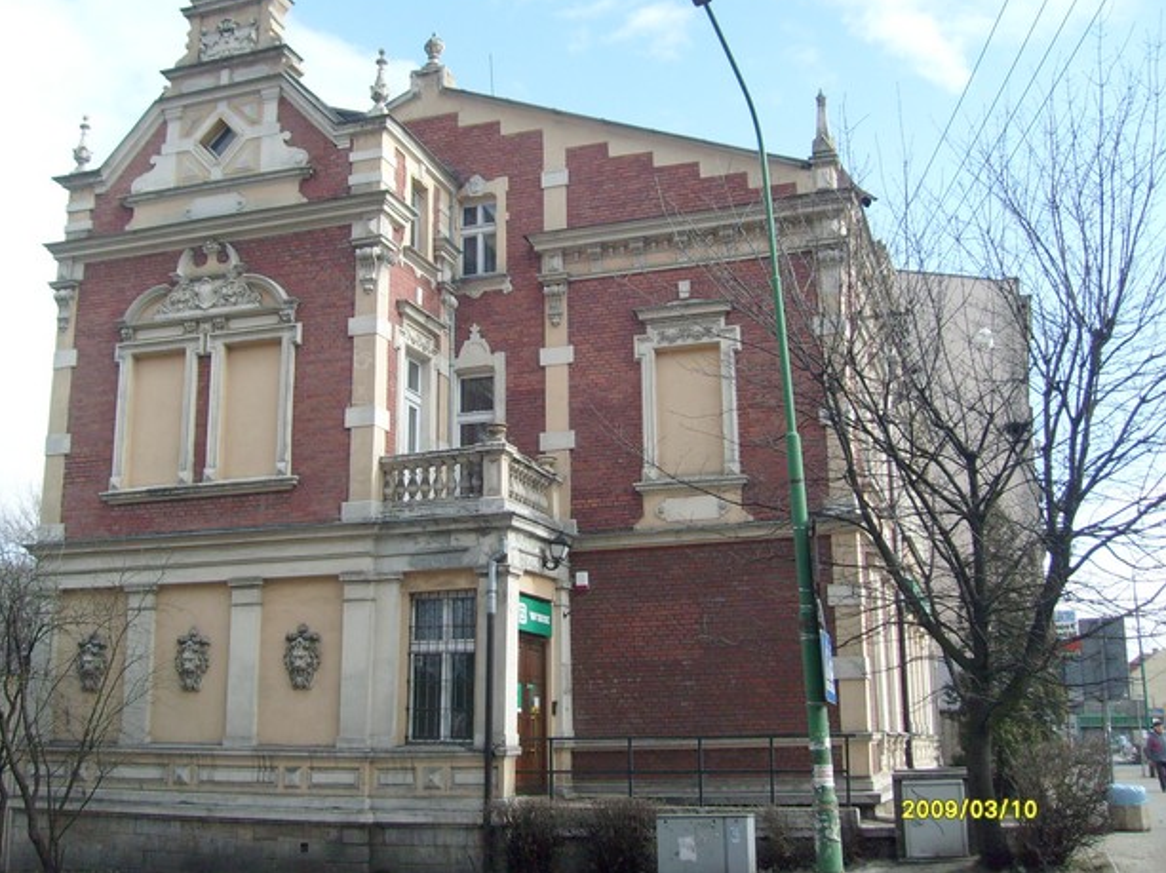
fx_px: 1347
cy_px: 414
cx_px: 502
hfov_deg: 46.7
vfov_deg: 35.9
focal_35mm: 40
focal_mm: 5.8
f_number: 7.1
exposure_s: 1/125
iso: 80
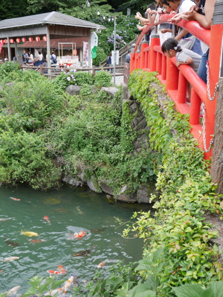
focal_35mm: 40
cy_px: 148
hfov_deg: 36.0
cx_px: 112
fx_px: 343
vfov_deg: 46.8
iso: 200
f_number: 3.2
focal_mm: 20
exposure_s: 1/320
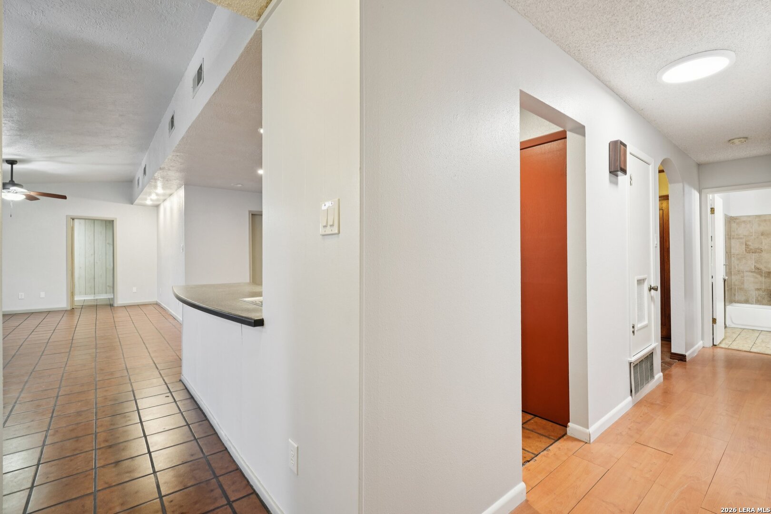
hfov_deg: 96.7
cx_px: 386
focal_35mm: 16
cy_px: 257
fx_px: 343
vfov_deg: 73.7
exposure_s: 1/6
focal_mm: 16
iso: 400
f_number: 8
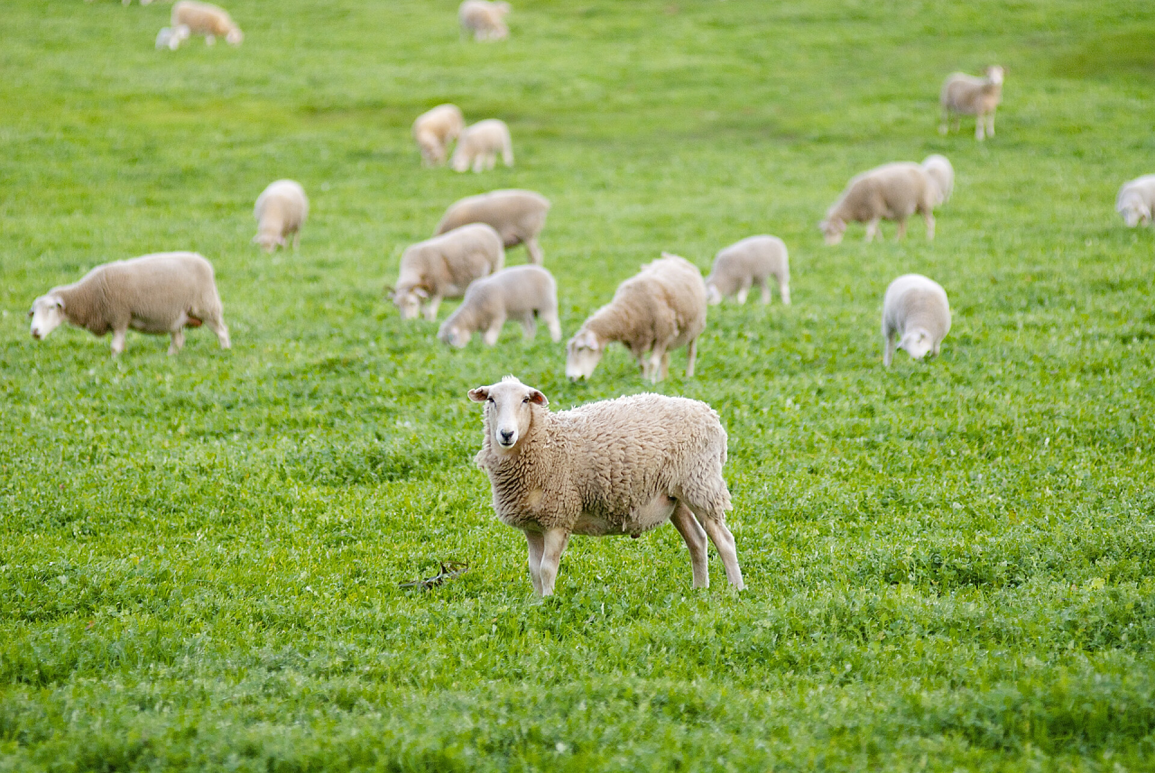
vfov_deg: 5.9
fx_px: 7470
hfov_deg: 8.8
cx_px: 578
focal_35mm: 232
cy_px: 386
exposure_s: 1/60
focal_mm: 155
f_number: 2.8
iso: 200
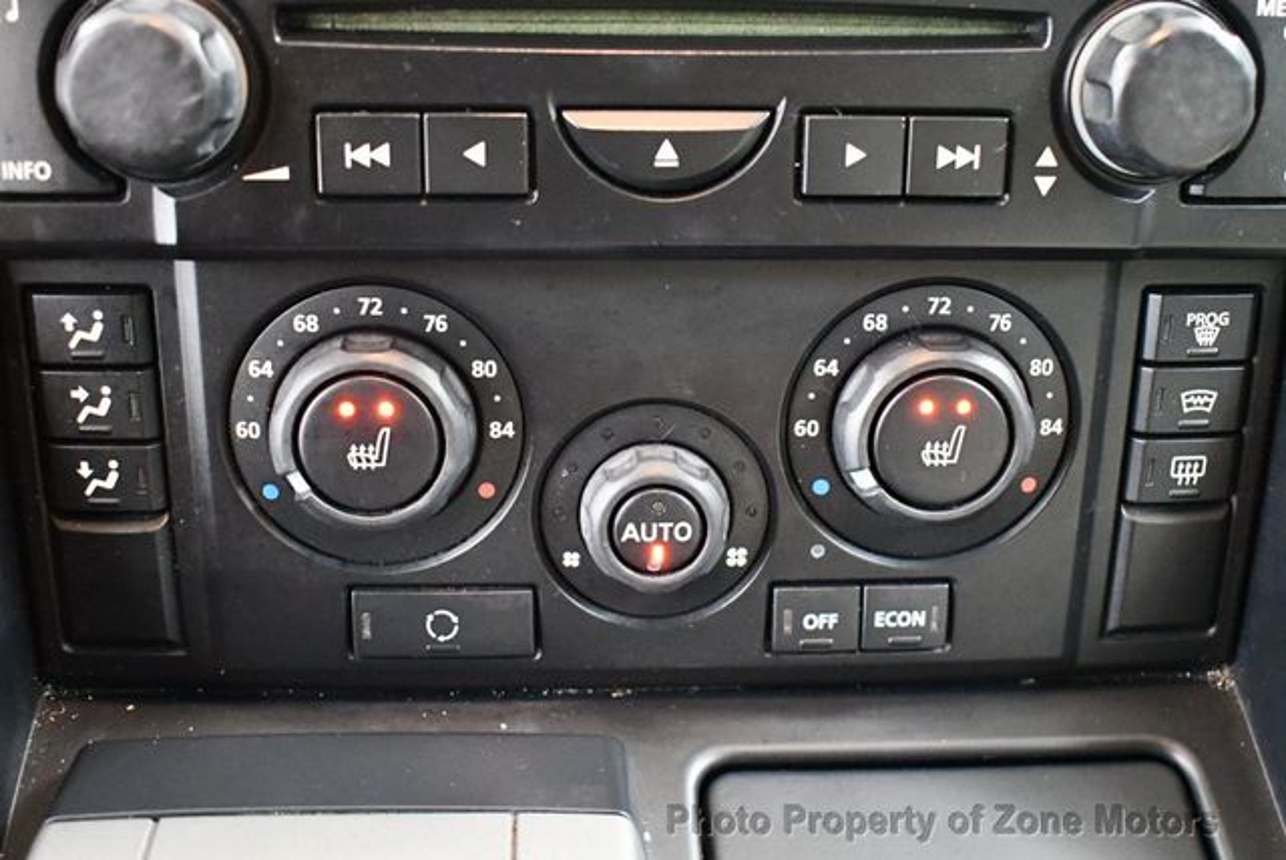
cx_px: 643
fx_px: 1573
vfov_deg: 30.6
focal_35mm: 44
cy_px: 430
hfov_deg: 44.5
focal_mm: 22
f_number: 3.8
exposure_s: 1/60
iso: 10000
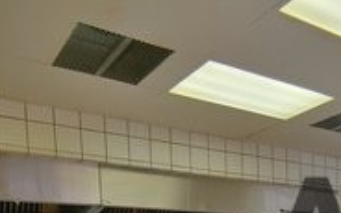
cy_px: 318
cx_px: 235
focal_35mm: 46
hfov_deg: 42.7
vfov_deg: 22.9
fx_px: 427
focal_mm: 2.18
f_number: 1.9
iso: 50
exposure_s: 1/33
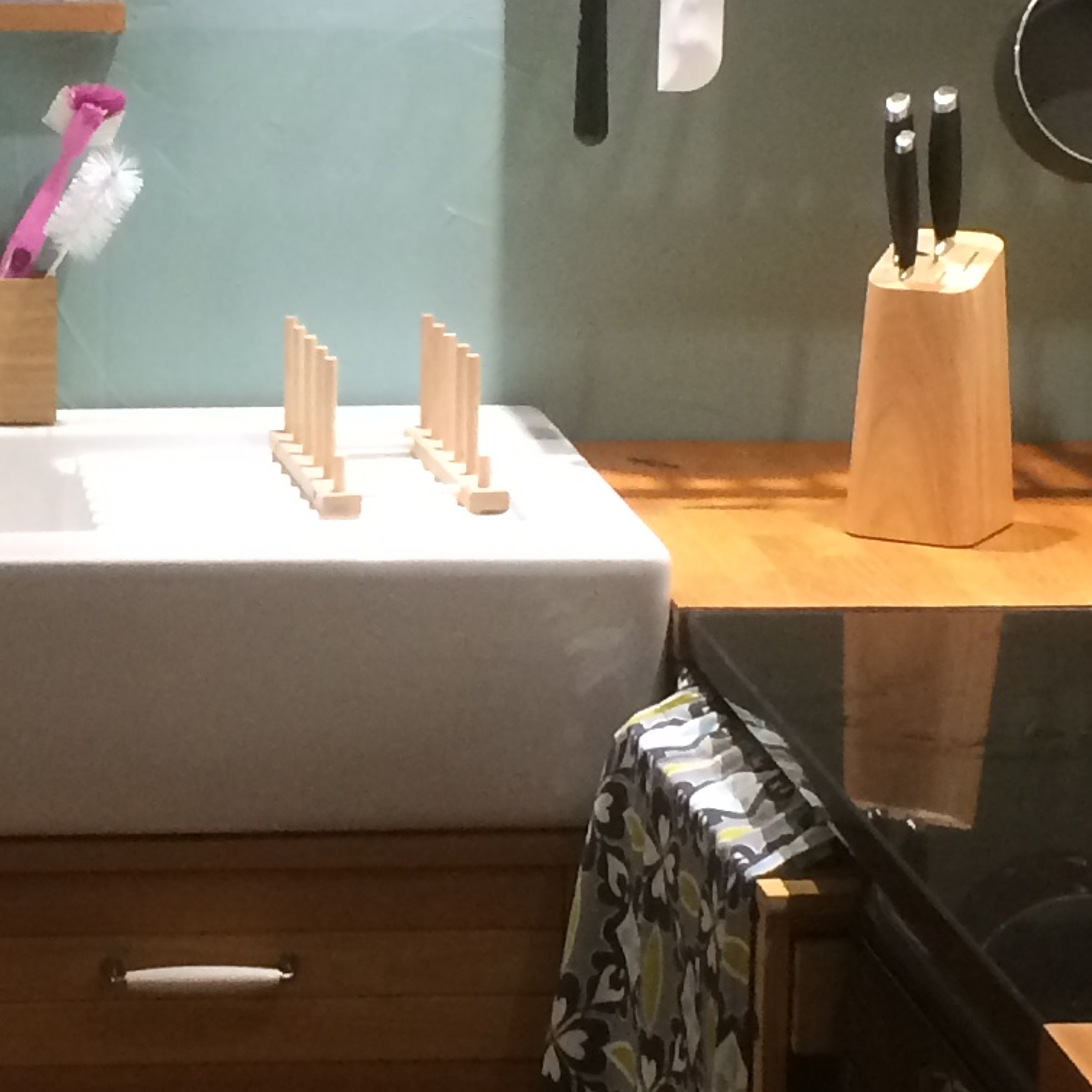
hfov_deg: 15.5
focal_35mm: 111
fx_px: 3962
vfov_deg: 15.7
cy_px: 484
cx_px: 106
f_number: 2.2
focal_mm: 4.15
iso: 200
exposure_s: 1/33
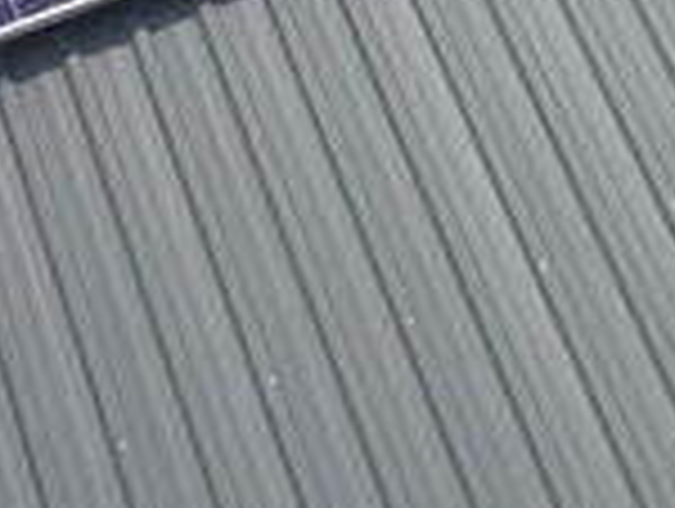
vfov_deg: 7.8
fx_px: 3281
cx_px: 1372
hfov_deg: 10.7
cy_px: -989
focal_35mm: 168
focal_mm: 4.7
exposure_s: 1/1529
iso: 100
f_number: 2.2
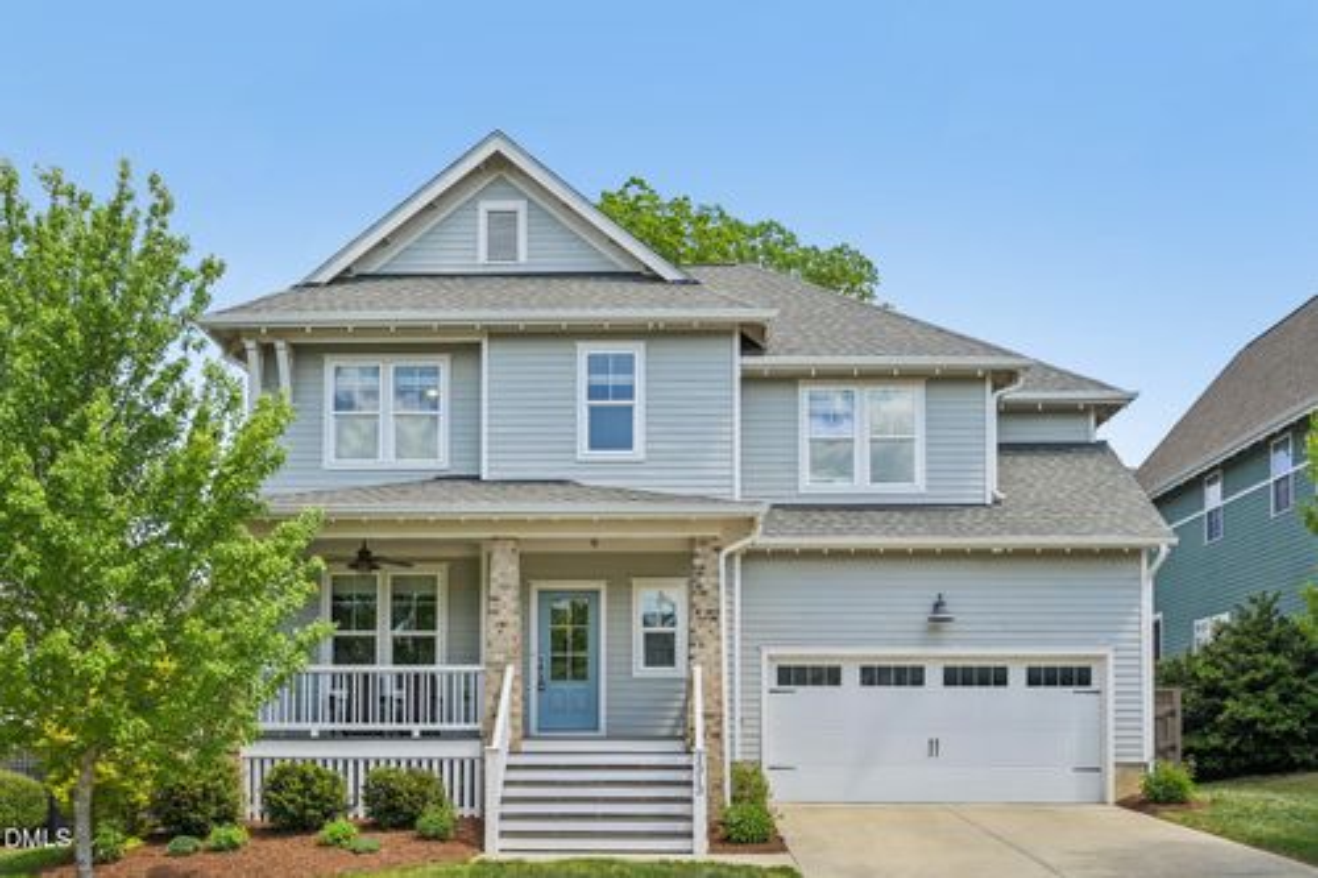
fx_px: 1098
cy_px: 439
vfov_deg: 43.6
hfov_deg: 61.9
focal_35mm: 30
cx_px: 659
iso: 100
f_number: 8
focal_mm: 30
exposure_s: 1/160
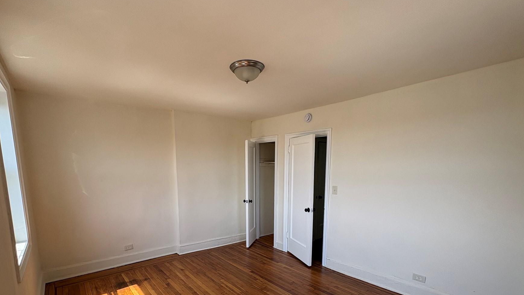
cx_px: 246
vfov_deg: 59.2
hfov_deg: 92.6
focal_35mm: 18
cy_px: 204
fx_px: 250
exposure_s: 1/260
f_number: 2.2
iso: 64
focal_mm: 2.22
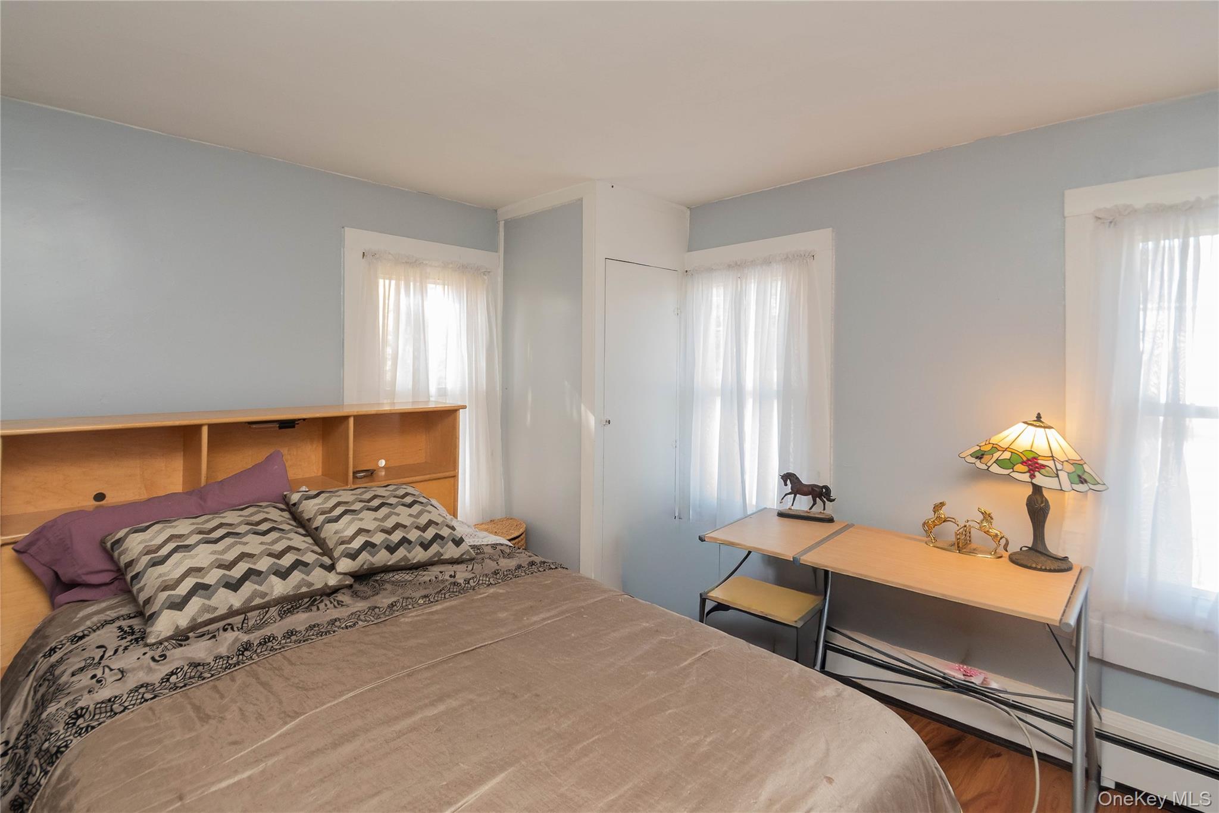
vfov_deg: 77.3
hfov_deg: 100.4
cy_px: 406
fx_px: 508
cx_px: 610
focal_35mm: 15
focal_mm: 10
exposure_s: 1/60
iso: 1000
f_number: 5.6
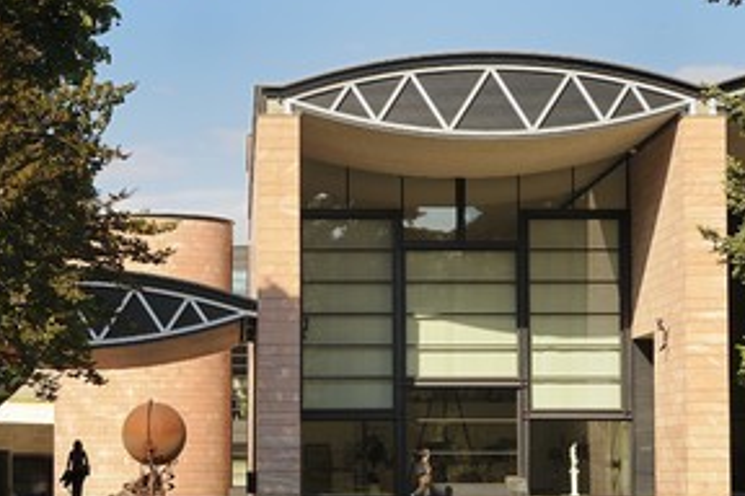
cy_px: 333
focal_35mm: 102
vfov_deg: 13.4
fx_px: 2111
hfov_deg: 20.0
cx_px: 349
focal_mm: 70
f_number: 10
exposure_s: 1/160
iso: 200
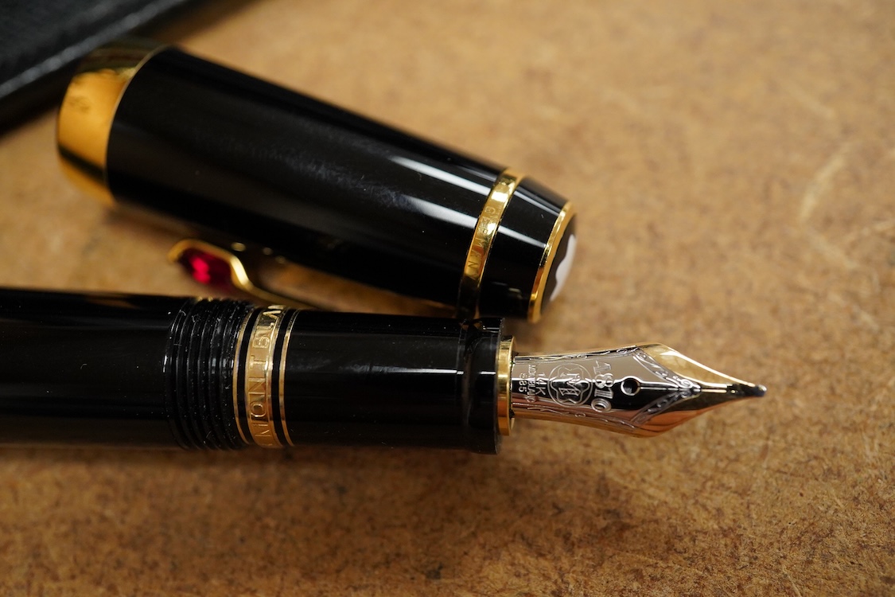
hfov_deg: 43.6
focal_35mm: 45
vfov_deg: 29.9
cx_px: 448
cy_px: 298
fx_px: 1119
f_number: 8
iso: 2500
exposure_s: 1/200
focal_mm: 30
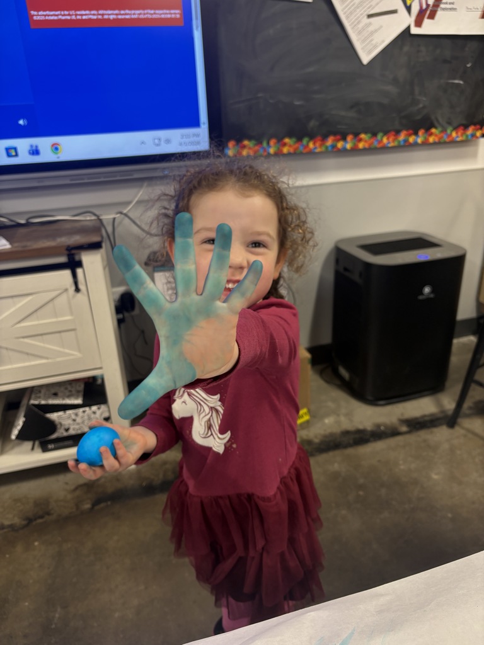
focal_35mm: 26
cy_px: 322
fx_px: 485
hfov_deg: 53.1
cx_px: 242
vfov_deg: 67.3
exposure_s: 1/60
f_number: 1.6
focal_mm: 5.96
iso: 80
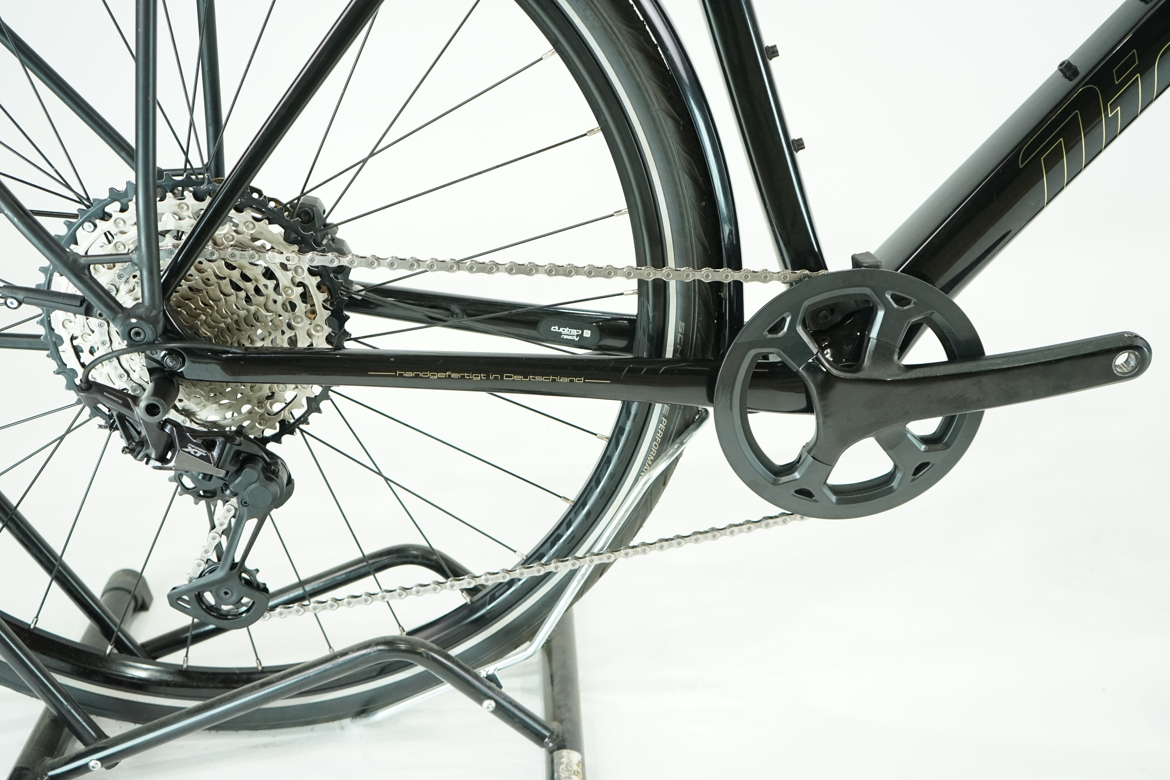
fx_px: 1235
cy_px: 390
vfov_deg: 35.1
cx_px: 585
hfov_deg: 50.7
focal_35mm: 38
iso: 2500
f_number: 5
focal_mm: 38
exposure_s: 1/200
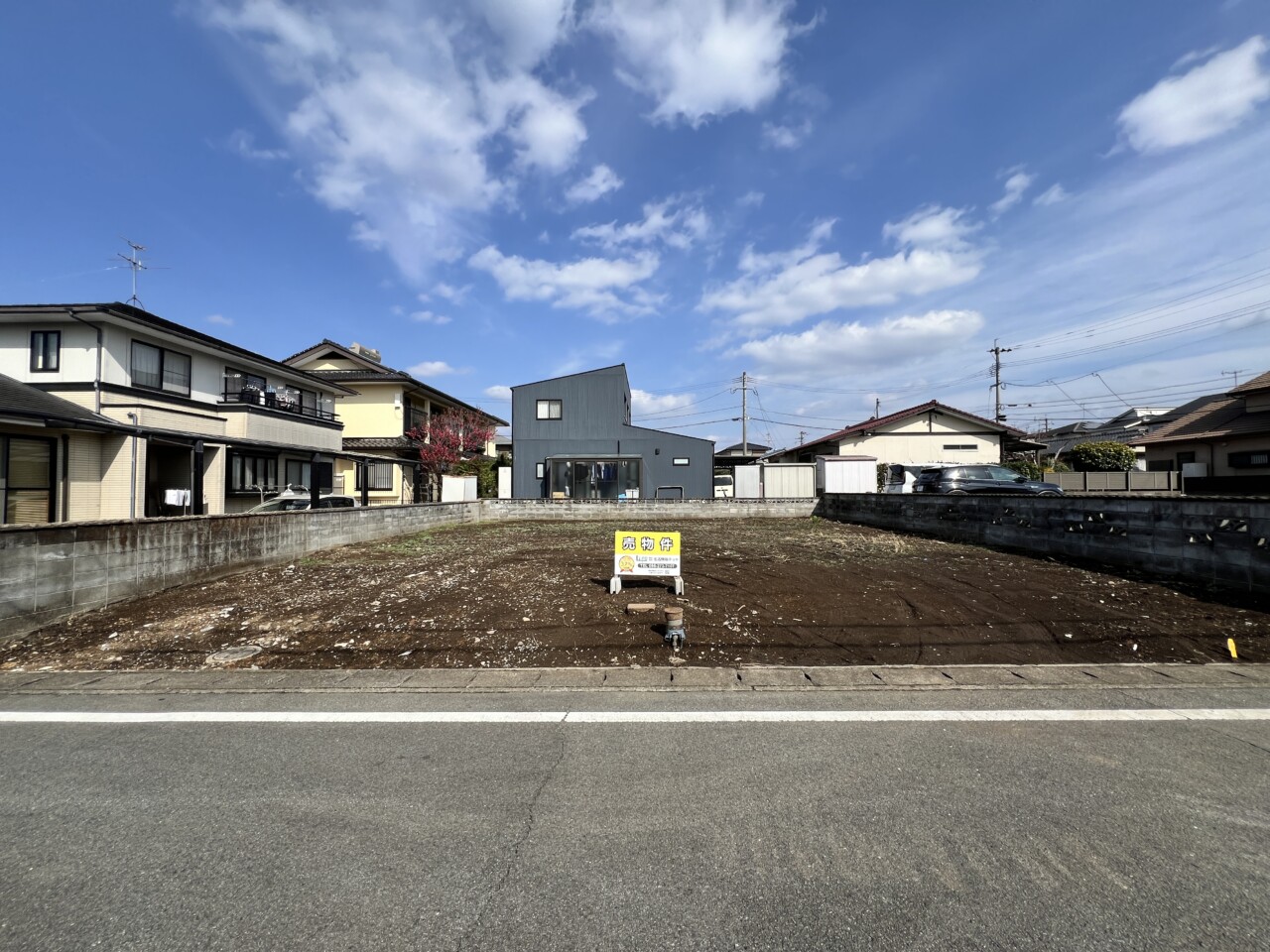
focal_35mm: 13
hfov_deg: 106.2
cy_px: 476
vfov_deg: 89.9
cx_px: 635
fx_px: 477
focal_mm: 1.57
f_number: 1.8
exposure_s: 1/2053
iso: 32
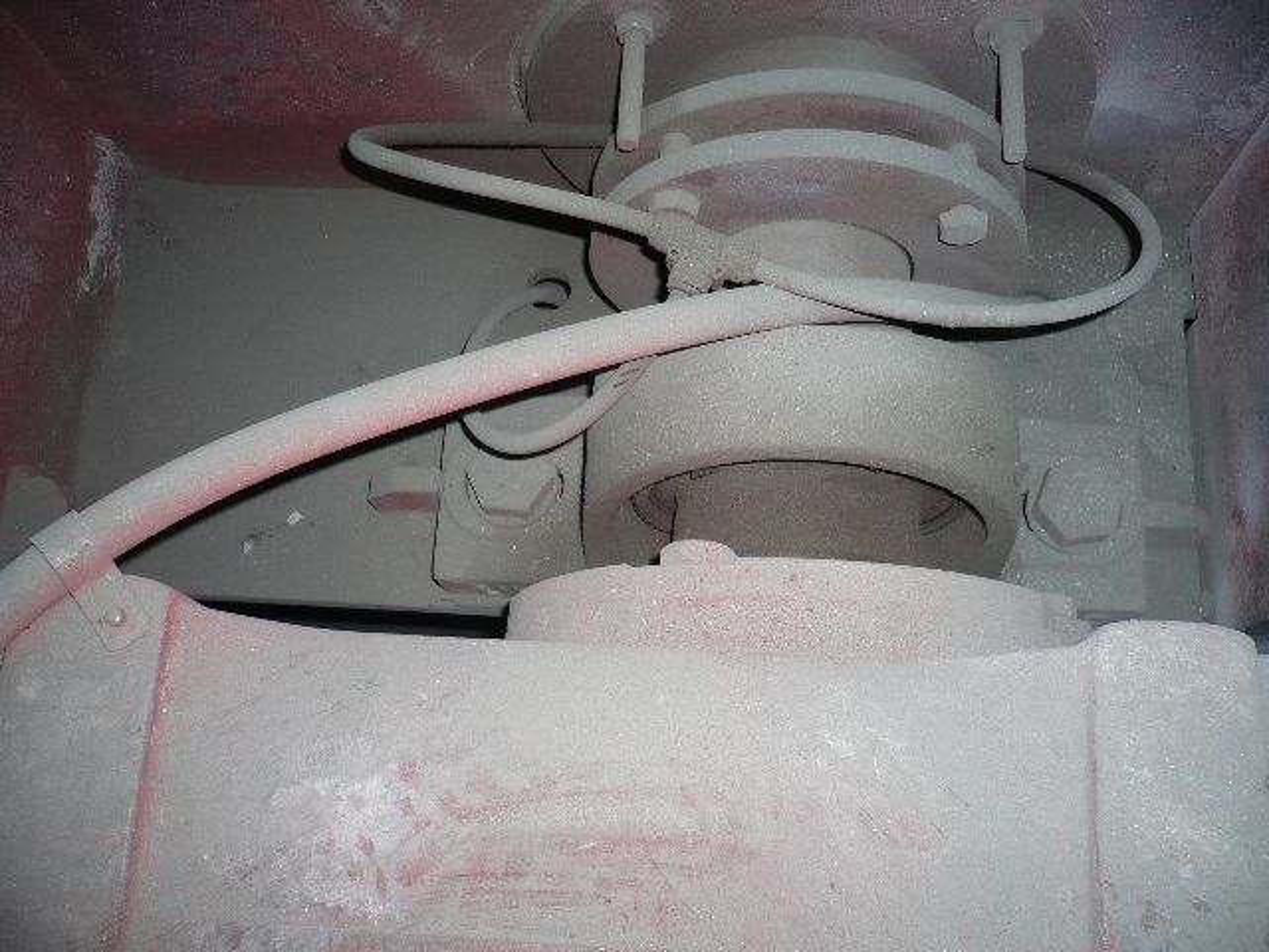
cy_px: 476
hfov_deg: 52.6
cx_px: 634
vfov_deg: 40.7
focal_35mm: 35
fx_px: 1283
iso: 100
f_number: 2.8
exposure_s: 1/30
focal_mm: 5.8
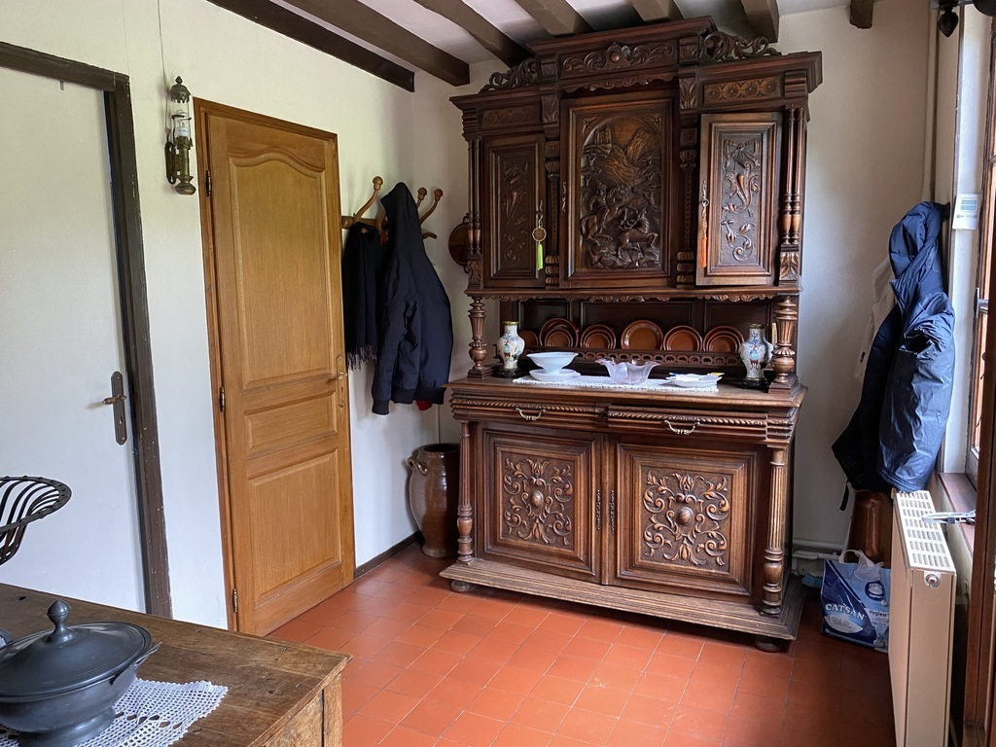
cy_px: 374
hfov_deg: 67.3
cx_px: 498
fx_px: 748
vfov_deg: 53.1
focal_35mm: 26
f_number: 1.8
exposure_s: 1/60
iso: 250
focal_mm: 4.25
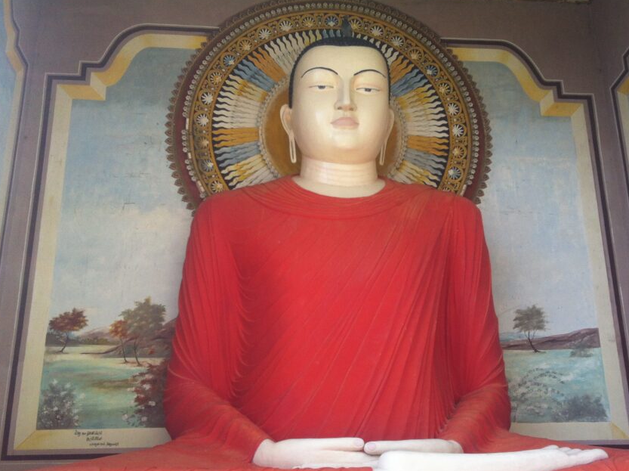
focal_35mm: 43
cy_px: 280
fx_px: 781
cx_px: 339
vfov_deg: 33.4
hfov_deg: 43.9
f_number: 2.8
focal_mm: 3.85
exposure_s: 1/267
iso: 80
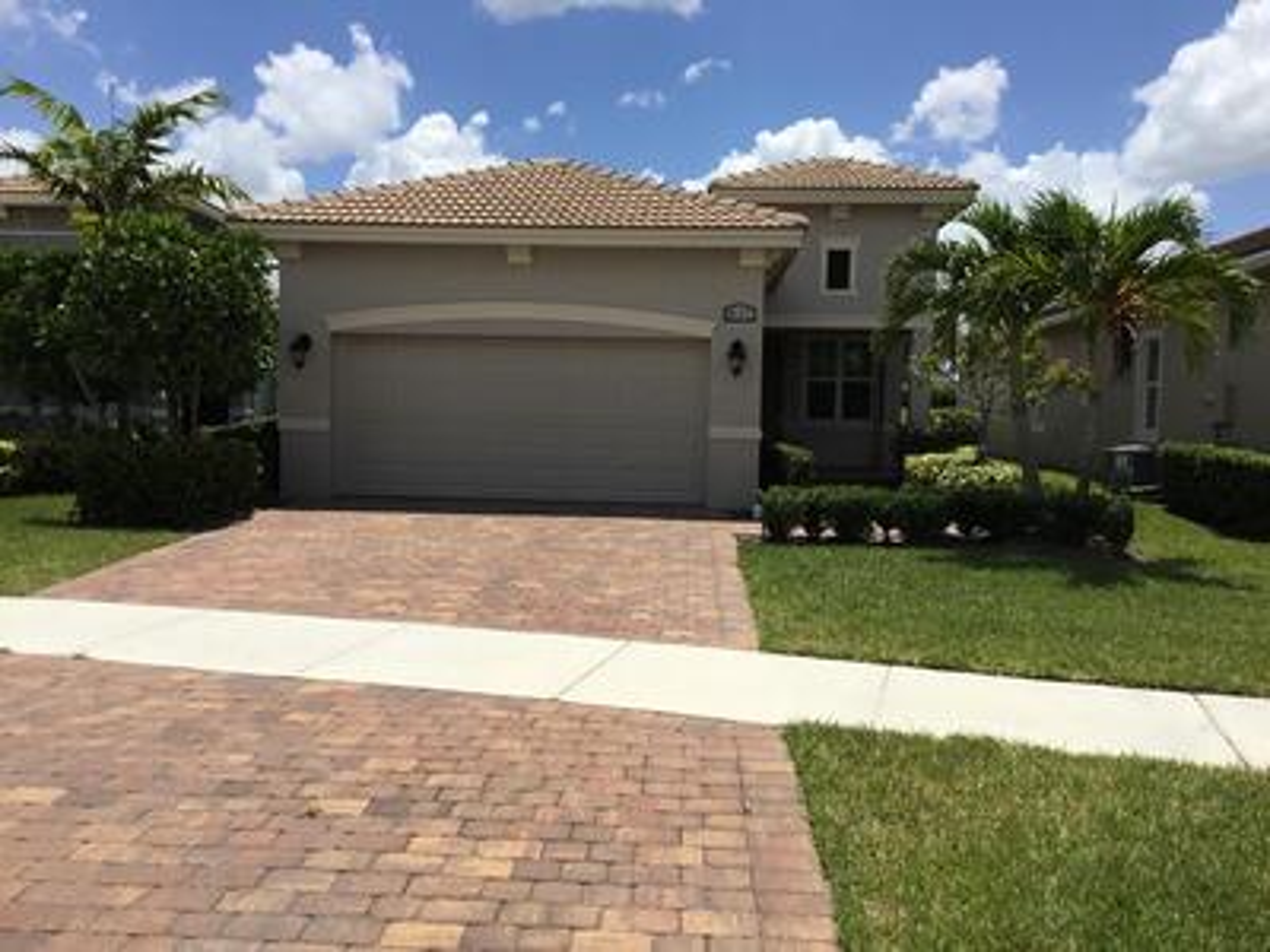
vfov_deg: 45.4
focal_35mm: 31
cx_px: 635
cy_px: 476
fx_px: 1137
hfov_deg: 58.4
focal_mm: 3.3
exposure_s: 1/2809
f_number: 2.4
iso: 25
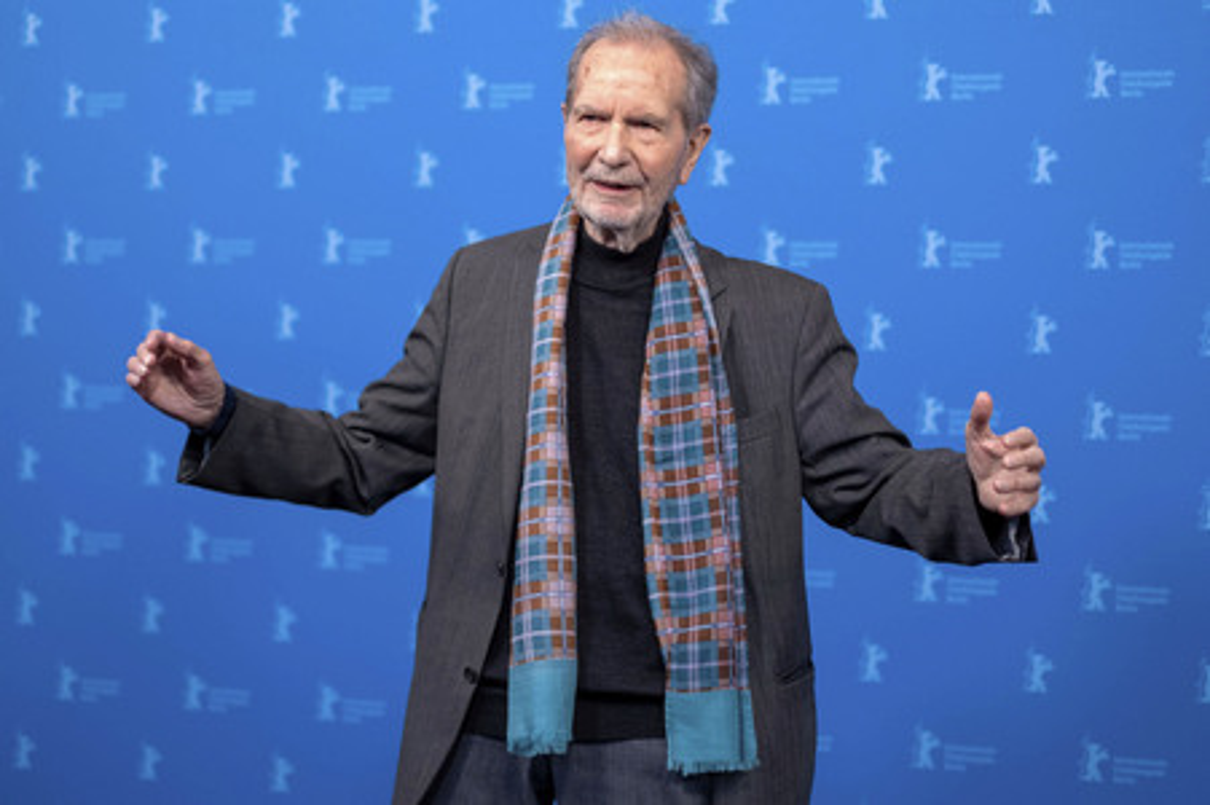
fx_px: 1780
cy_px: 402
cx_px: 605
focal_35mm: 53
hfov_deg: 37.5
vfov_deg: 25.5
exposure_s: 1/1500
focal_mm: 35
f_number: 1.4
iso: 640
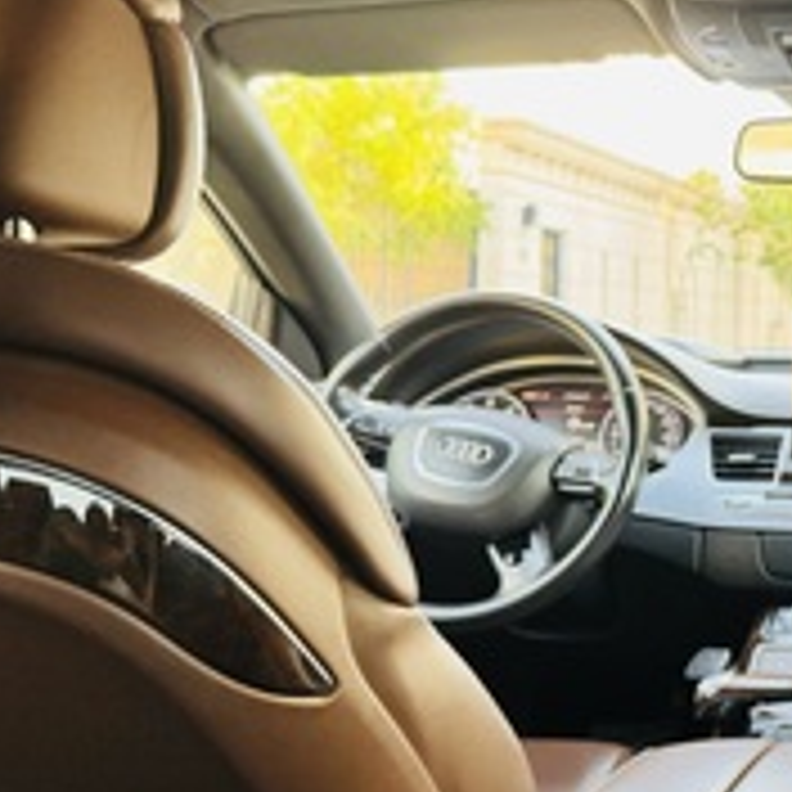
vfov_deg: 31.1
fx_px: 1424
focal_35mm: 55
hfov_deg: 28.1
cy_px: 362
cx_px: 884
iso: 160
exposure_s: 1/121
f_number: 1.78
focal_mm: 6.76
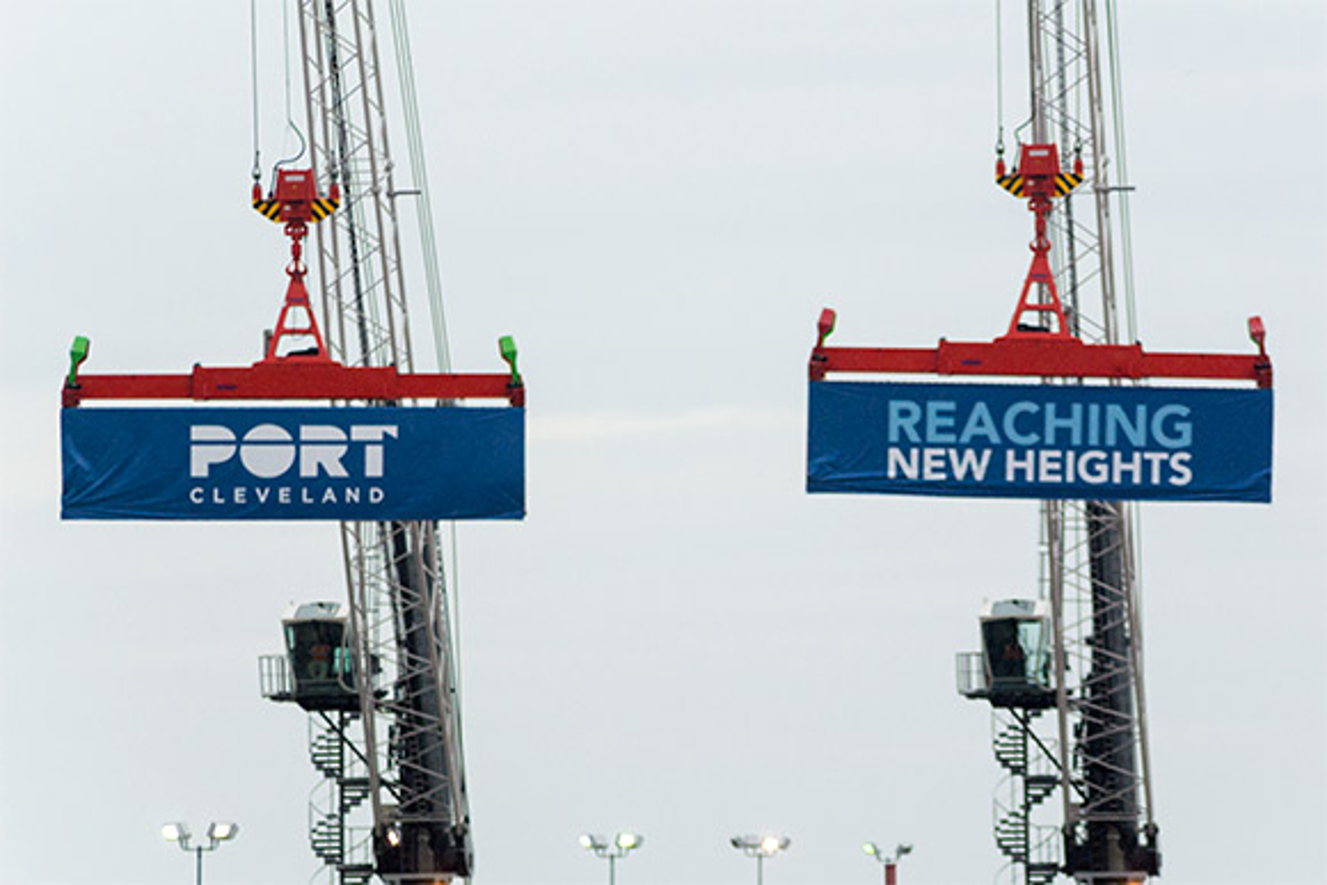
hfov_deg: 7.6
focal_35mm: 270
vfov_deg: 5.1
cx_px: 664
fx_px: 9954
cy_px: 442
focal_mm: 180
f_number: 5.6
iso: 400
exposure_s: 1/800
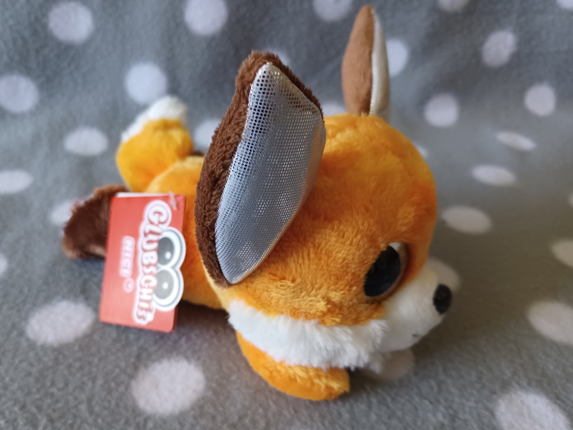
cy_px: 215
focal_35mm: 25
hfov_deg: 69.4
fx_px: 414
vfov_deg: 54.9
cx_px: 286
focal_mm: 4.6
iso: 320
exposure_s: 1/25
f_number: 1.8
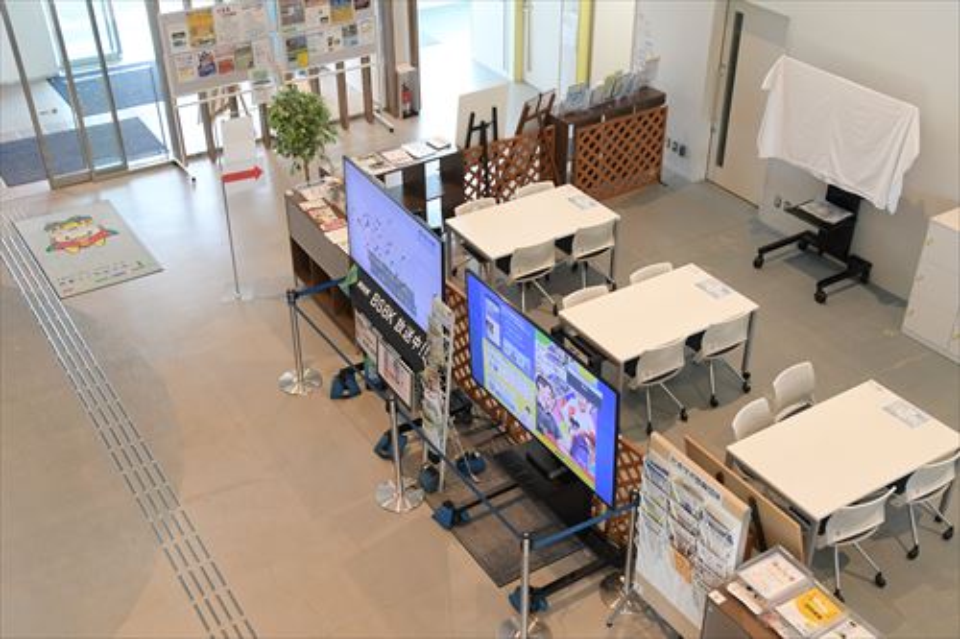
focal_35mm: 39
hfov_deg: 49.6
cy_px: 320
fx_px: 1040
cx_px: 480
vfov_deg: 34.2
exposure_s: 1/160
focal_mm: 26
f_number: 6.3
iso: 2500
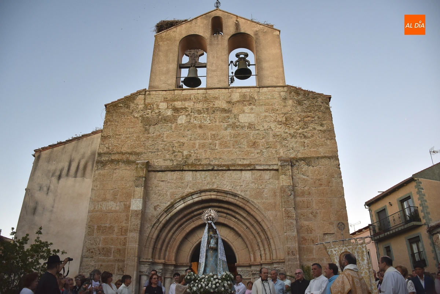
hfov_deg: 67.3
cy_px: 147
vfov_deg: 48.0
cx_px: 220
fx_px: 330
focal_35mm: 27
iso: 640
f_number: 3.5
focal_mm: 18
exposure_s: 1/320
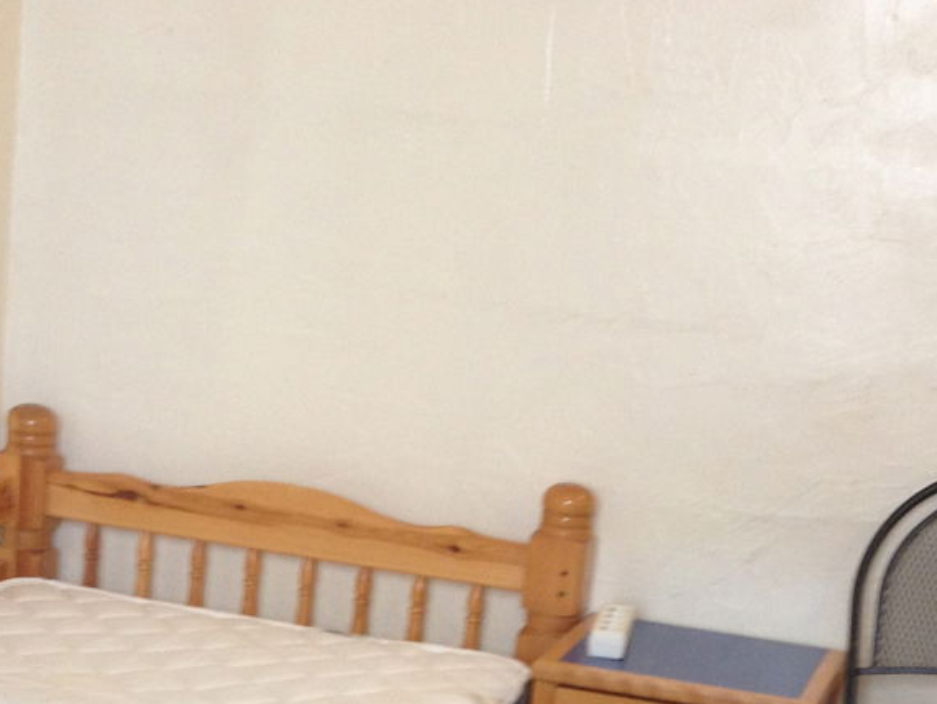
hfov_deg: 20.0
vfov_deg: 14.4
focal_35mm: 98
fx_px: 2654
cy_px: 968
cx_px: 309
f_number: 2.4
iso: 80
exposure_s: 1/20
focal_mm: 4.28
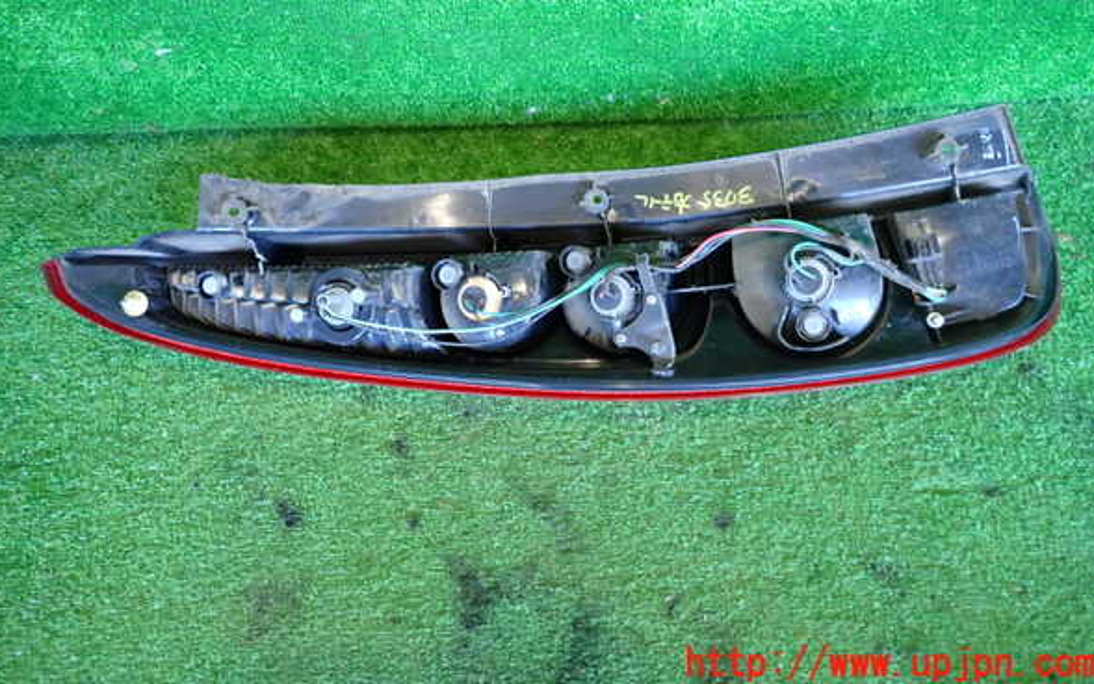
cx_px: 548
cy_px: 270
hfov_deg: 68.4
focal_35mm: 27
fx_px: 805
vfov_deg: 45.7
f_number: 2
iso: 400
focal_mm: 4.5
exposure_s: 1/30
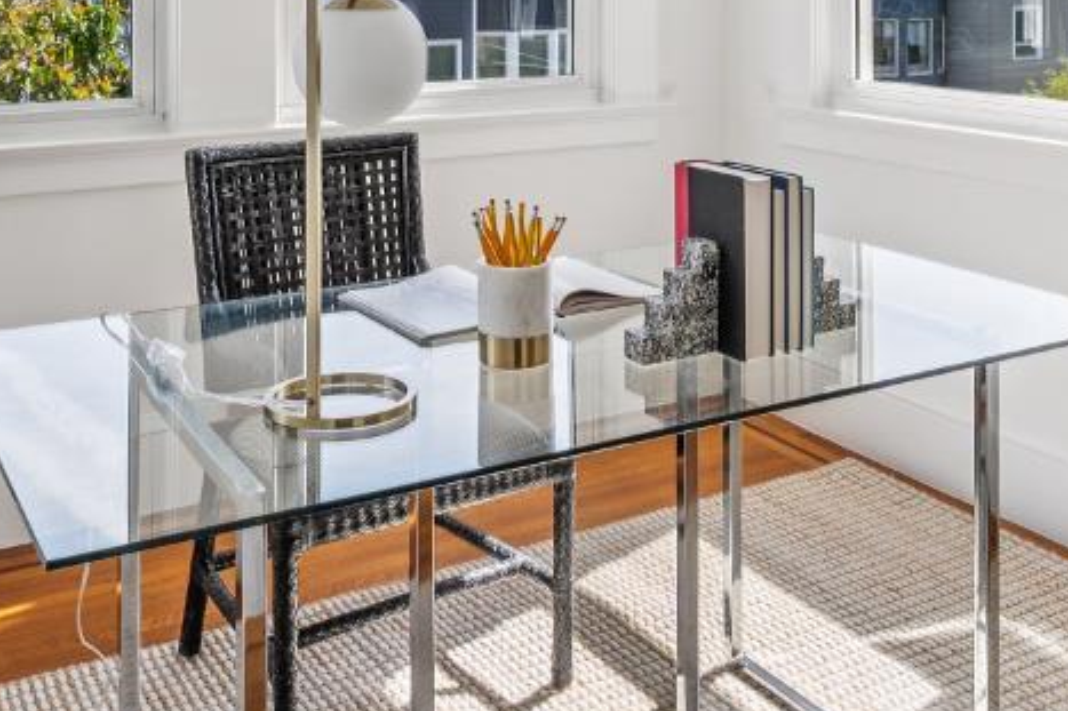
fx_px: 1334
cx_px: 581
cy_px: -53
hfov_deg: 43.6
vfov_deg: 27.5
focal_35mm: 45
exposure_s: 1/250
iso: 200
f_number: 7.1
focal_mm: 14
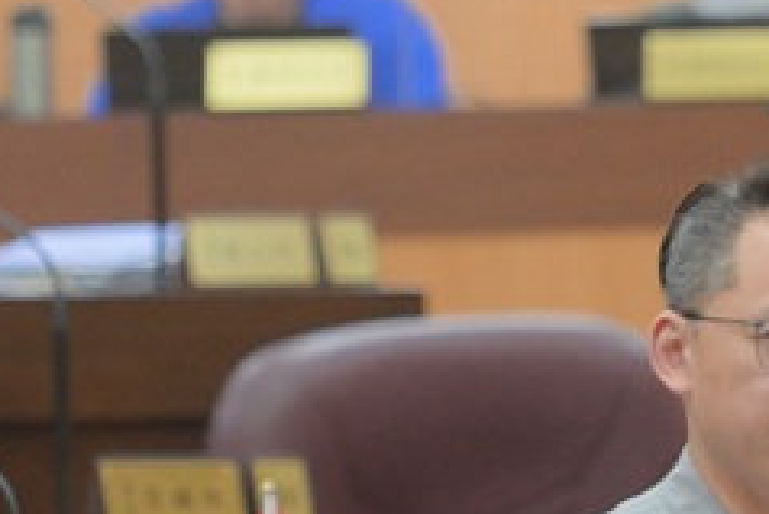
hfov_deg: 3.2
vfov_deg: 2.1
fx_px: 13935
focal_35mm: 652
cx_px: 708
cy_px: 598
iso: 1600
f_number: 2.8
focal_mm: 135
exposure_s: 1/200
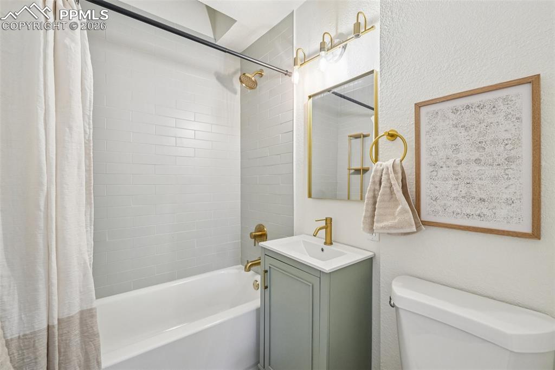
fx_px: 231
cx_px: 278
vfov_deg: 77.3
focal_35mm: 15
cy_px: 185
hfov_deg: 100.4
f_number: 8
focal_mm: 10
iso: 800
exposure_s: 1/6
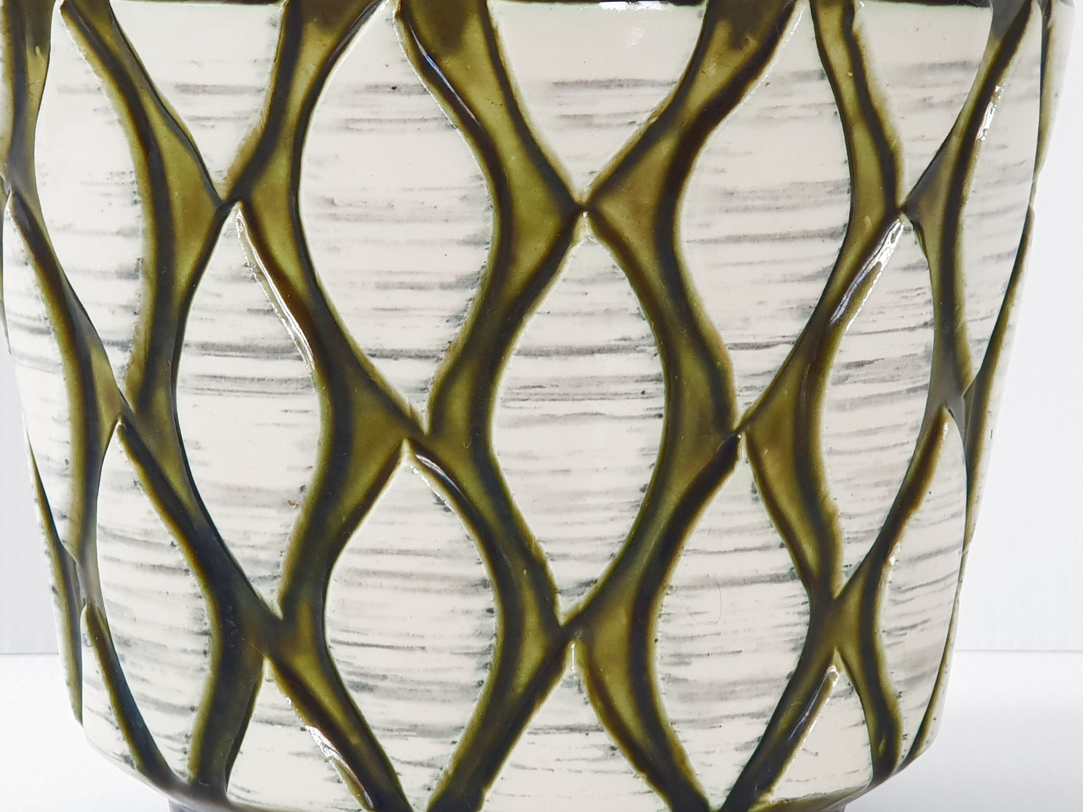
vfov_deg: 19.6
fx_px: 2346
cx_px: 530
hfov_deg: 26.0
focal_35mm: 75
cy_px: 383
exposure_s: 1/33
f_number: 2.4
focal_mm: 6
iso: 40
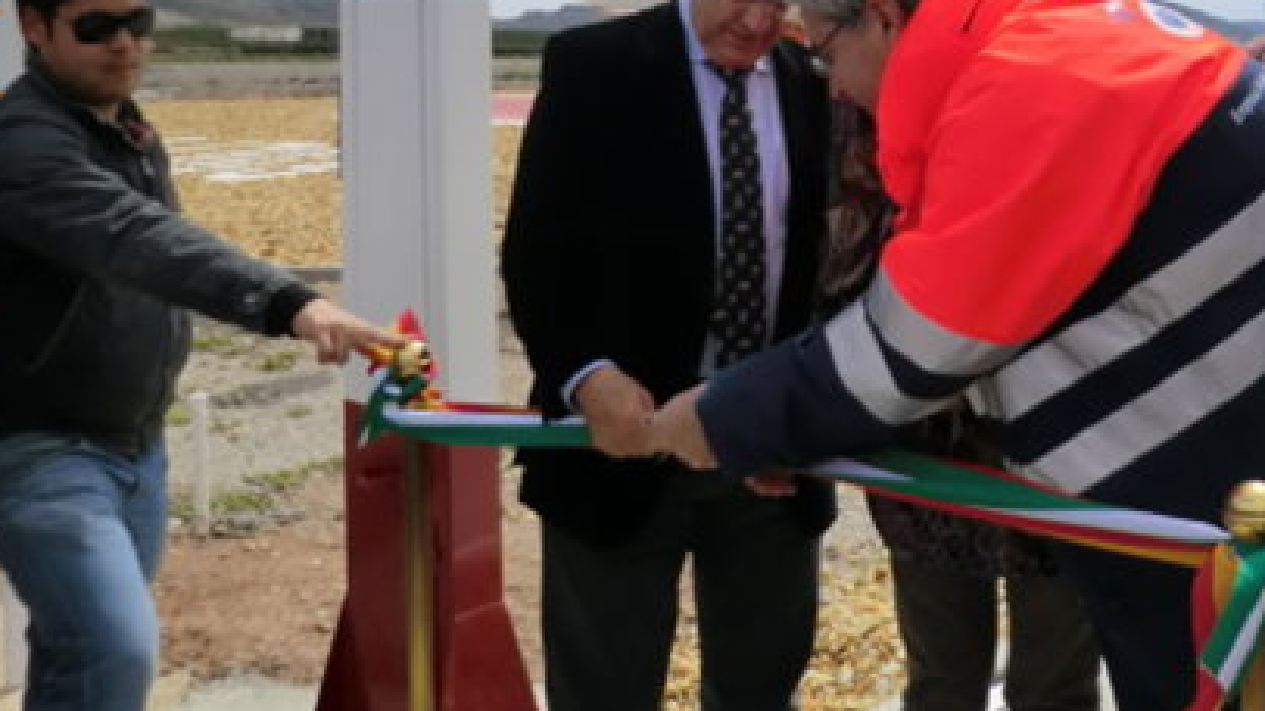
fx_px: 1676
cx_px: 882
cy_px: 87
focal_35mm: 50
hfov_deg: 40.6
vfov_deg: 23.4
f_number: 8
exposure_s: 1/250
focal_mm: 4.9
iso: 50
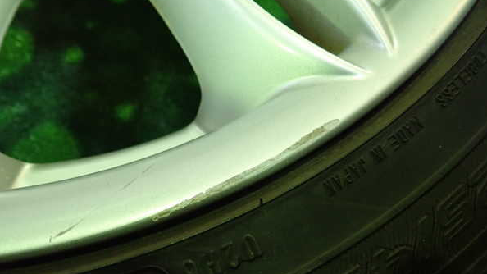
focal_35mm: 33
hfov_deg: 59.5
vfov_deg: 35.6
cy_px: 139
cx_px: 245
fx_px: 426
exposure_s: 1/60
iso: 800
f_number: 2.3
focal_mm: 5.5
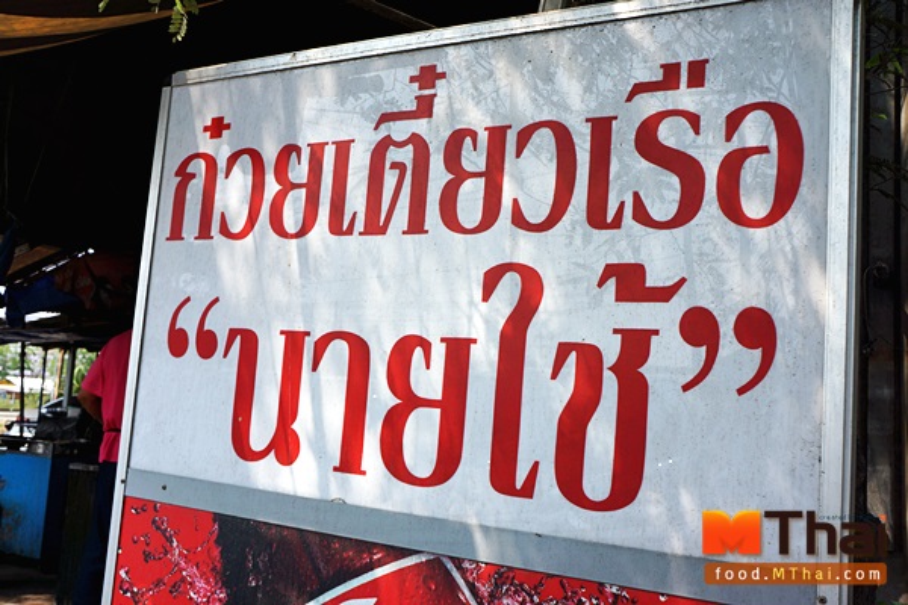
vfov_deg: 40.0
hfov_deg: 57.2
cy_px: 302
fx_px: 832
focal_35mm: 33
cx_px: 454
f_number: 8
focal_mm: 22
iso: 100
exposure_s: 1/250
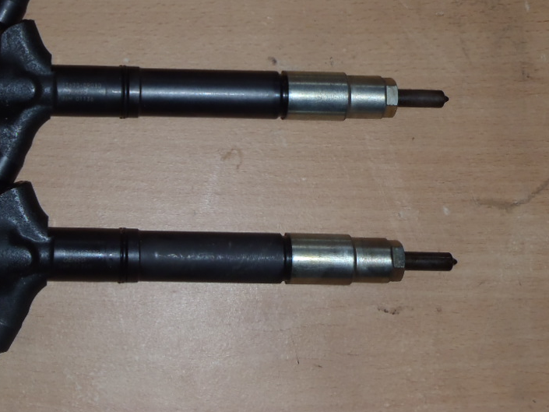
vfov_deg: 20.9
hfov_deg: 27.5
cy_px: 55
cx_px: 94
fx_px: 1095
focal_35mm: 69
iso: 100
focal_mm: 6.83
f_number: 4.6
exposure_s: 1/40
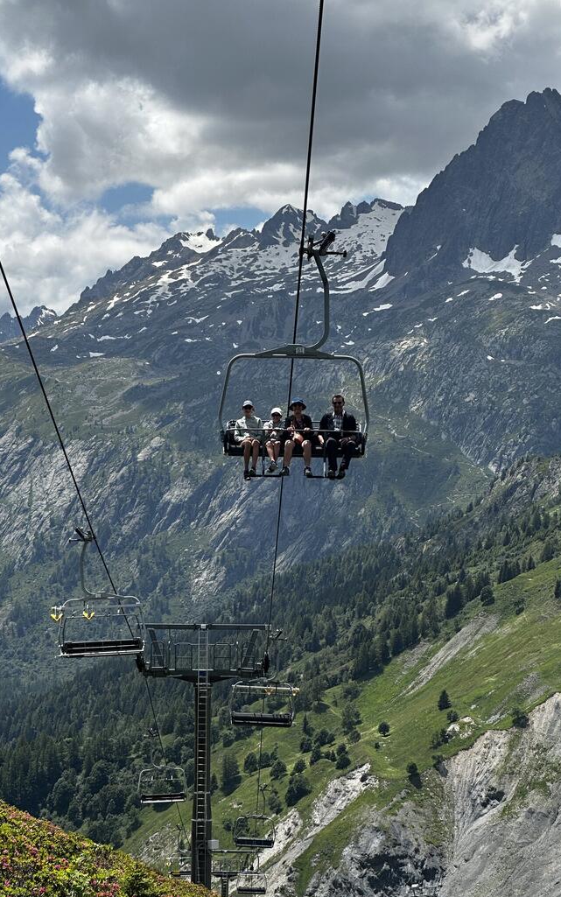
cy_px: 450
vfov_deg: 25.2
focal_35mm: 82
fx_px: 2005
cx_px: 252
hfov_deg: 15.9
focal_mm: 9
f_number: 2.8
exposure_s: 1/943
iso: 32
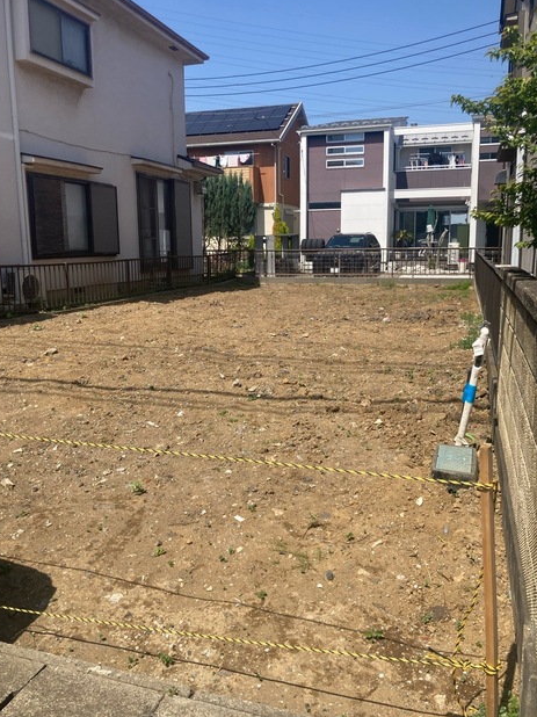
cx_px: 261
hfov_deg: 48.2
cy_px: 347
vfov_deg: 61.7
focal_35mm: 29
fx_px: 600
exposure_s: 1/2114
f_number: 1.8
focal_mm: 3.99
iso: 20
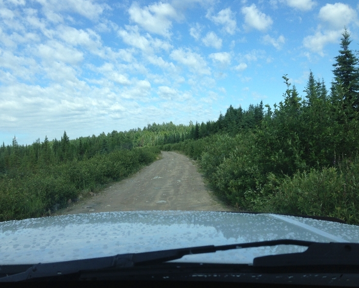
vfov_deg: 42.2
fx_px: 372
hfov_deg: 51.5
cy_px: 144
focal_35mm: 35
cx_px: 173
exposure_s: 1/861
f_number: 2.4
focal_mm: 4.13
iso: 50
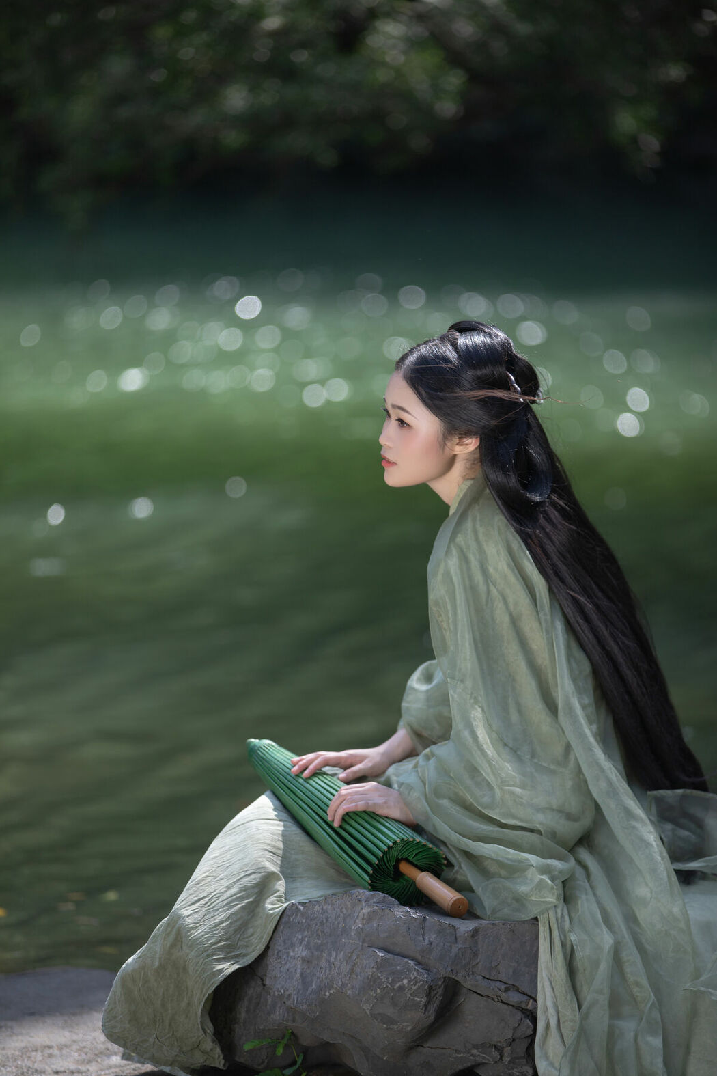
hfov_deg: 8.6
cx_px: 358
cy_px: 538
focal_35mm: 159
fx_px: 4750
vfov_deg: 12.9
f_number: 2.8
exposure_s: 1/1000
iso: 125
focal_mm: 160
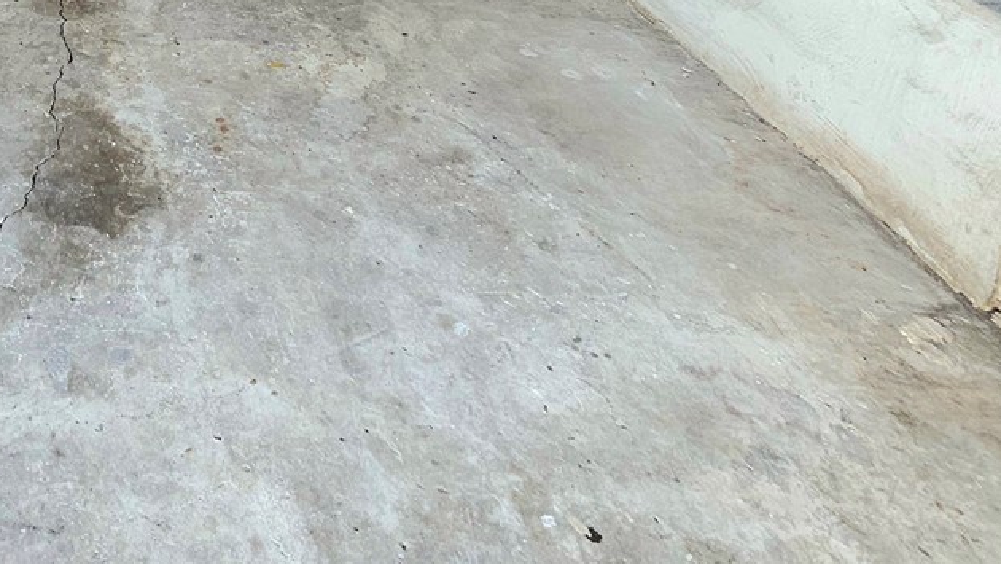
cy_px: -277
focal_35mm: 36
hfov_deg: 46.8
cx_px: 16
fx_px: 956
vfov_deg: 25.2
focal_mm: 1.74
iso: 64
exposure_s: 1/120
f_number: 2.2
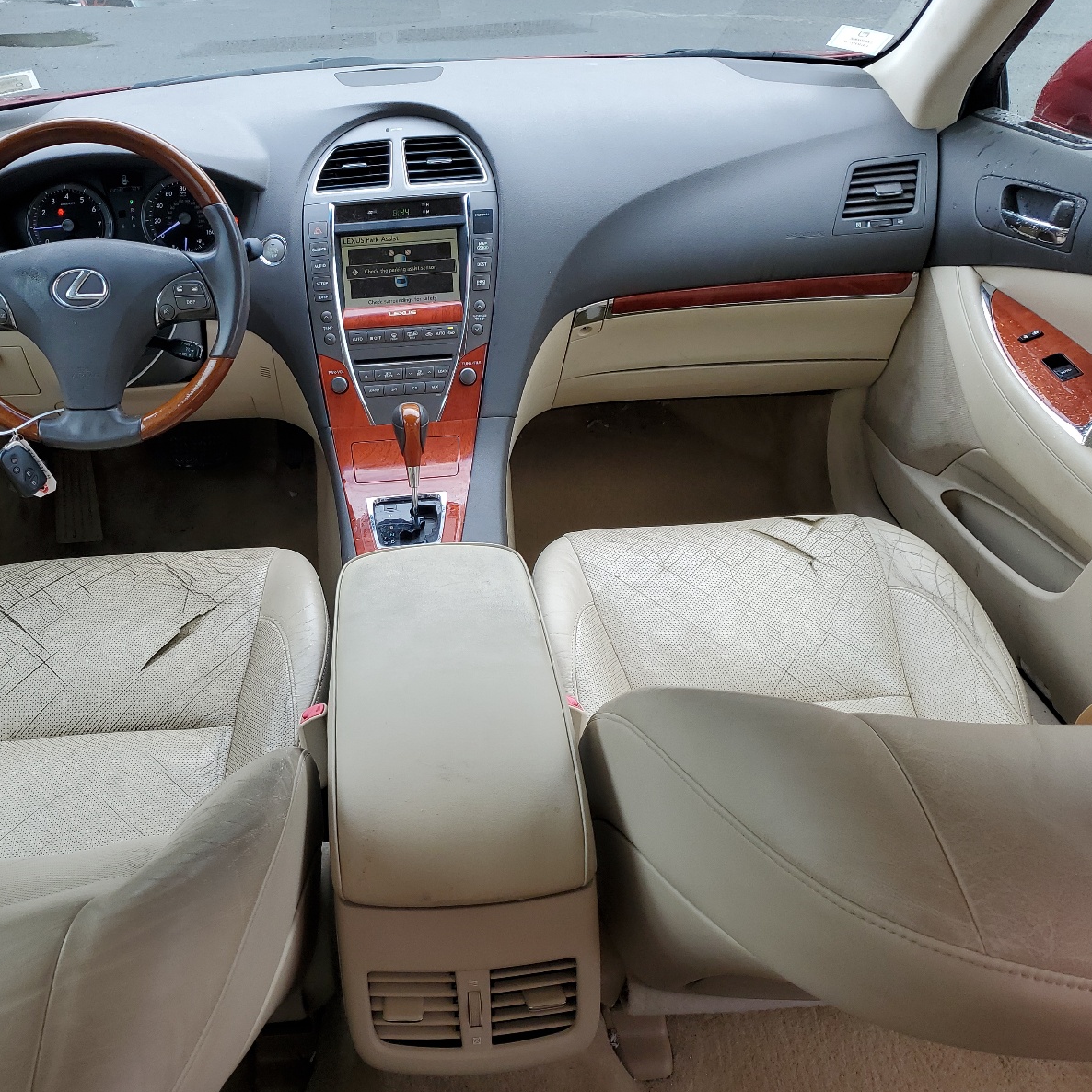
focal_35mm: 31
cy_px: 544
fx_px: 1106
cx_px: 397
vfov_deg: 52.5
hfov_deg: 51.9
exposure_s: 1/286
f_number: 1.5
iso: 50
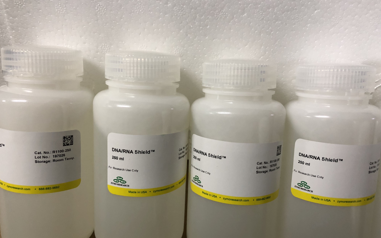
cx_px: 189
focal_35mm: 30
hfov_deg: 62.9
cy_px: 127
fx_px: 312
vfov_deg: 41.8
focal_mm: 3.99
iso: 64
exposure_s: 1/17
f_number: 1.8
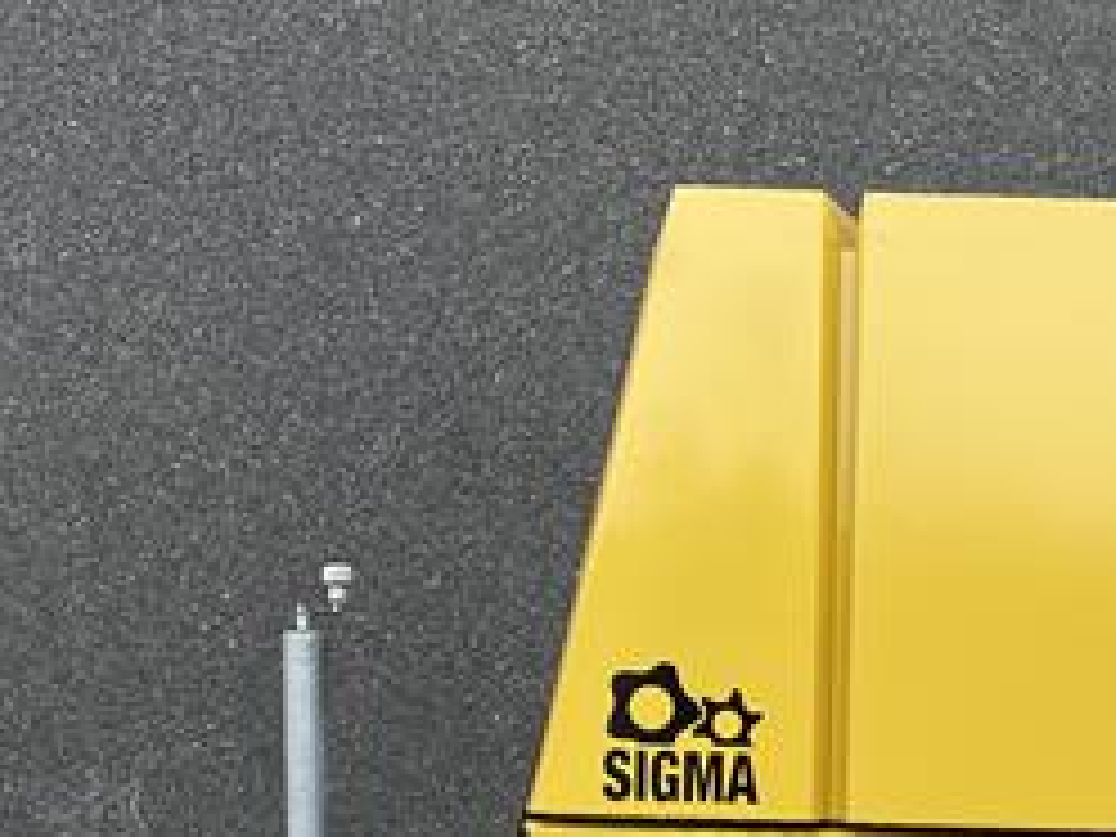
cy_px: 846
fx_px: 2708
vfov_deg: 17.2
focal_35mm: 84
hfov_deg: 22.6
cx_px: 1035
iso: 32
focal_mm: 5.1
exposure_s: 1/278
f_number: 1.6
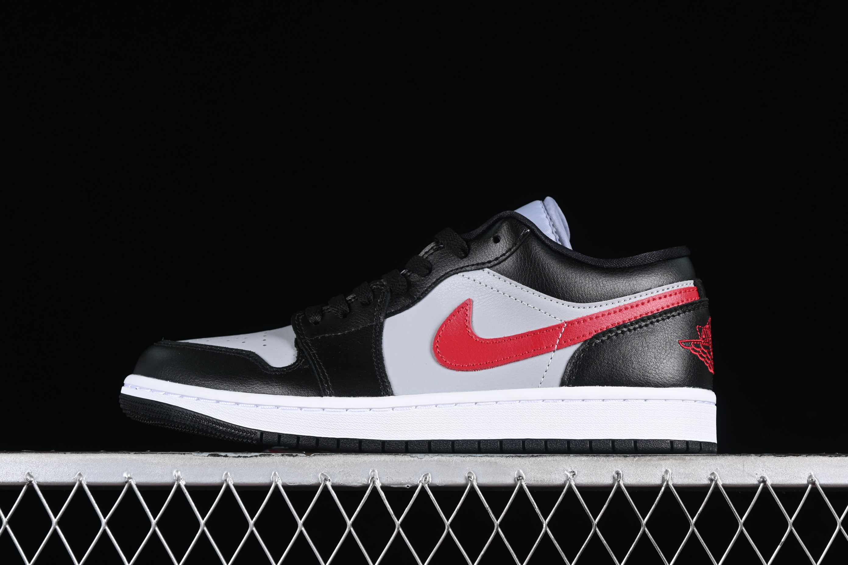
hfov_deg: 27.0
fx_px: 1767
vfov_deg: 18.2
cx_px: 424
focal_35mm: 75
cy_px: 282
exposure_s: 1/60
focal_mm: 50
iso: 160
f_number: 6.3
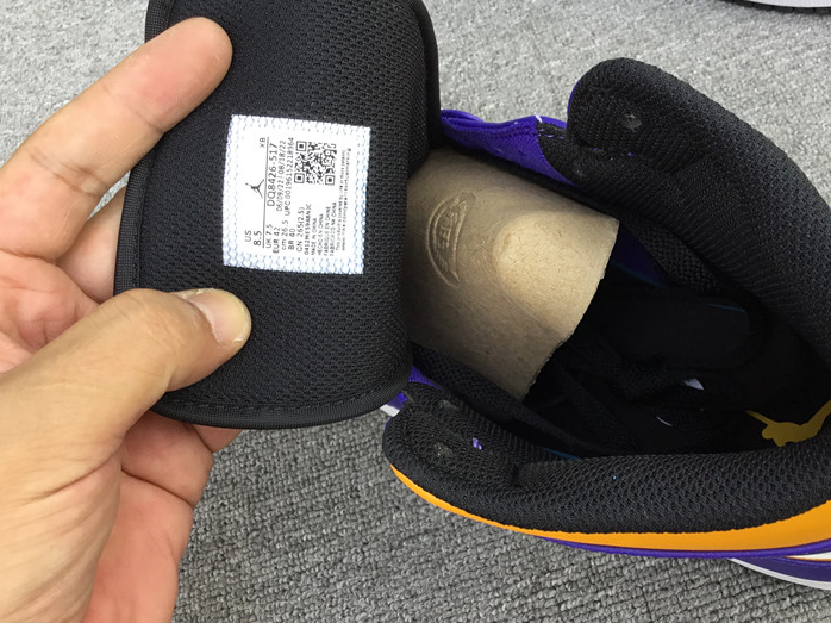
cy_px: 277
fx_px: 960
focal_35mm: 40
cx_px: 493
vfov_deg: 35.9
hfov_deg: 46.6
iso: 40
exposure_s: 1/100
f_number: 2.4
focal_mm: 3.3
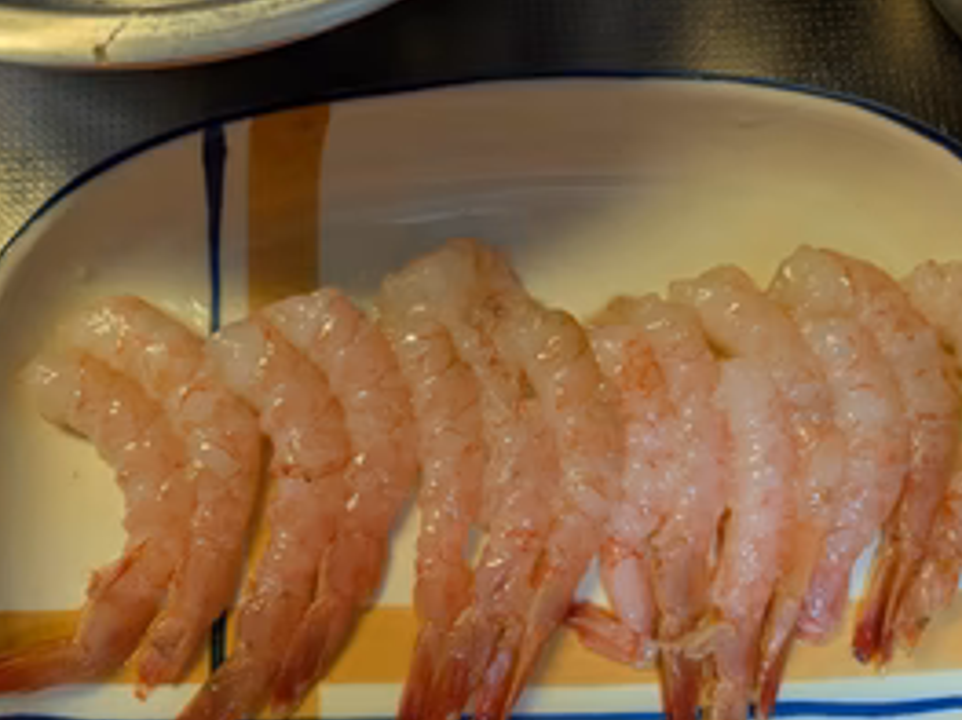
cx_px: 417
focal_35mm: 38
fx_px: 1056
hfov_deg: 48.9
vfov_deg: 37.4
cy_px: 464
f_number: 1.89
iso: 74
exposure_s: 1/60
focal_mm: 5.43
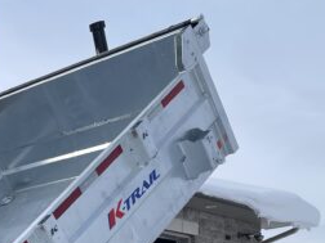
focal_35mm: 82
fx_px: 770
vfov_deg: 16.5
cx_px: -58
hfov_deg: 22.1
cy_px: 356
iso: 32
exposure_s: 1/2506
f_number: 1.6
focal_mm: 4.2
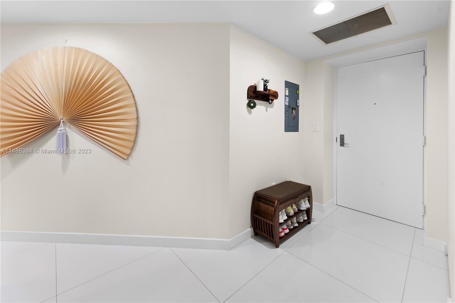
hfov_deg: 104.2
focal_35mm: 14
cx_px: 228
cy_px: 152
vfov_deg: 81.2
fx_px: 177
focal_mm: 14
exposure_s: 1/4
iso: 100
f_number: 8
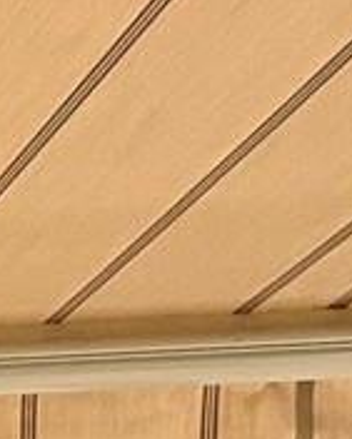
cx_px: -1068
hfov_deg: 7.8
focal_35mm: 124
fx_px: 1613
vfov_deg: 13.6
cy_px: 833
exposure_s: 1/1880
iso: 50
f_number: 2.2
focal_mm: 2.22
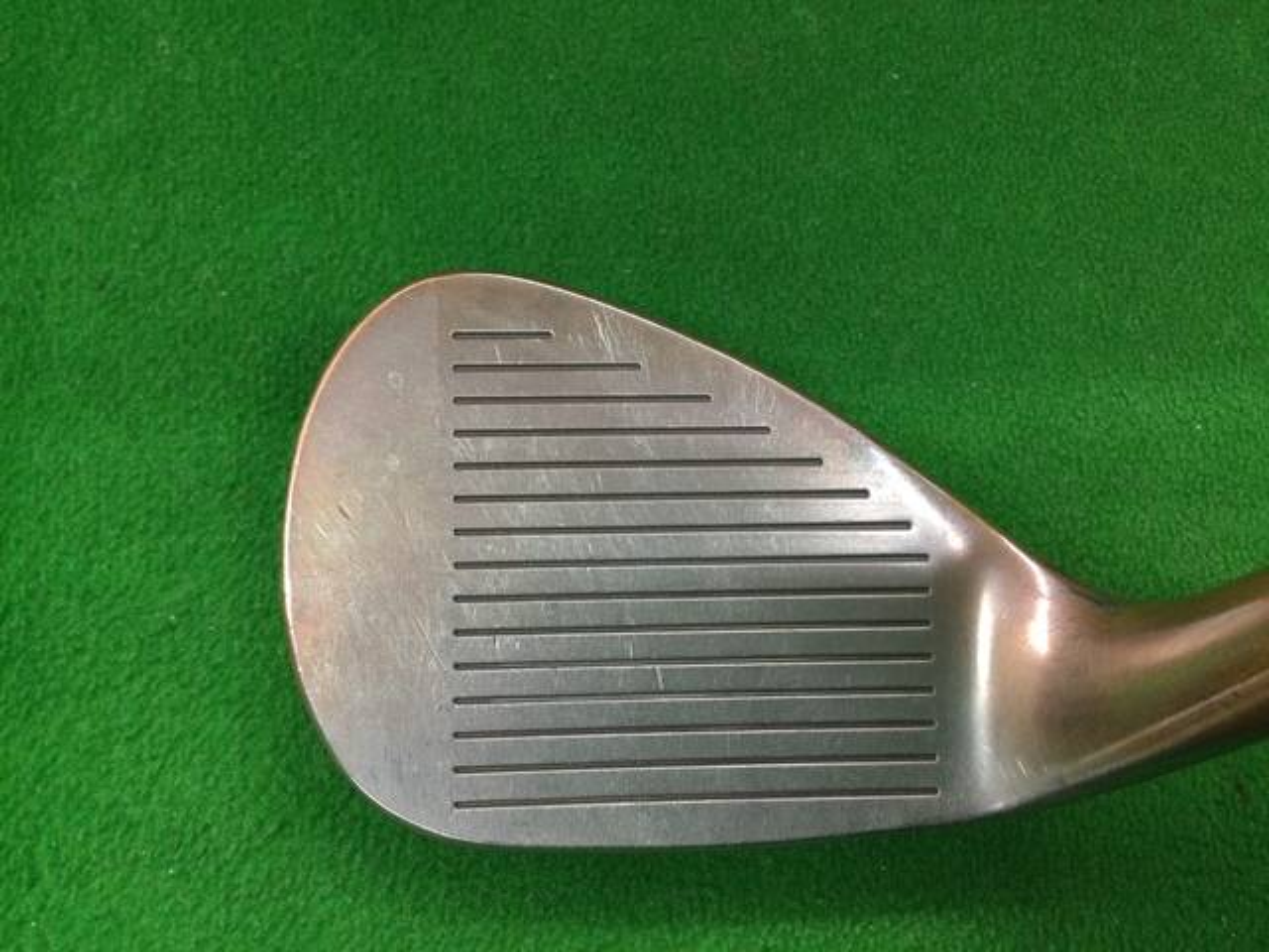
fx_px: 1136
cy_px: 476
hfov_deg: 58.4
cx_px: 634
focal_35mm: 31
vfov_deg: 45.4
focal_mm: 3.3
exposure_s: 1/30
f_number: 2.4
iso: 80
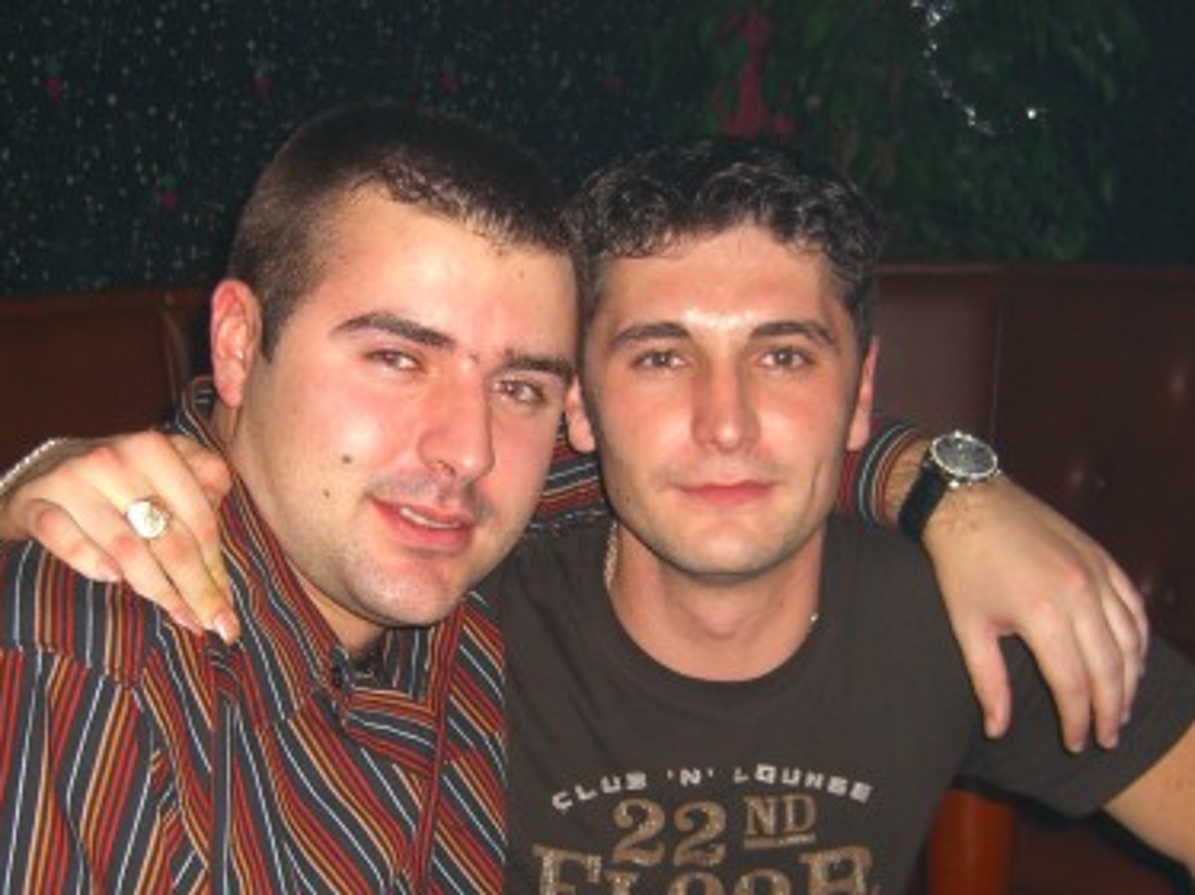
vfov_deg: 23.8
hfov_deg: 31.7
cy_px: 642
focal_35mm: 61
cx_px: 540
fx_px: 2104
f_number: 2.8
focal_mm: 7.9
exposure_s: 1/60
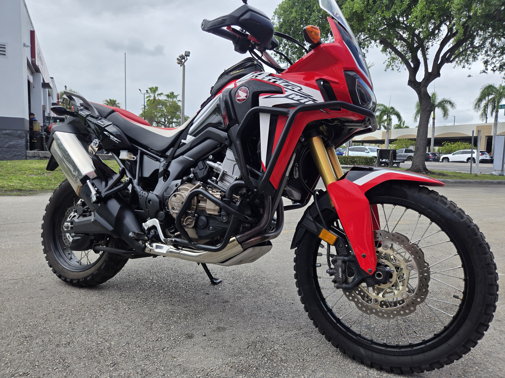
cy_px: 189
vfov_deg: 58.9
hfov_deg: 73.9
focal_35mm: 23
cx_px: 252
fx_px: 336
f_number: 1.8
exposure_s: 1/1050
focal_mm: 5.4
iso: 25
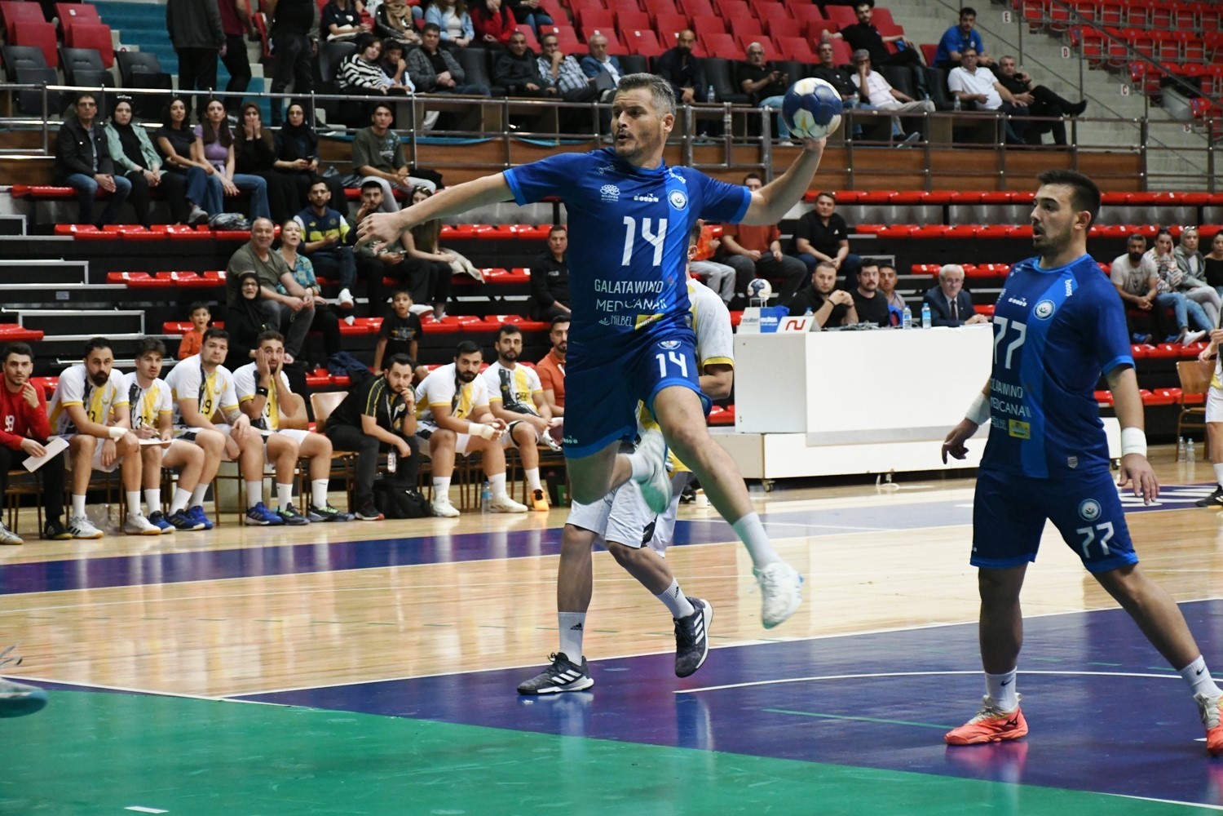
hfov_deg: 18.3
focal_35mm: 112
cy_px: 408
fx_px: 3805
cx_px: 612
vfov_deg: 12.2
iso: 4000
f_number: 5
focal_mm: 75
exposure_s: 1/400
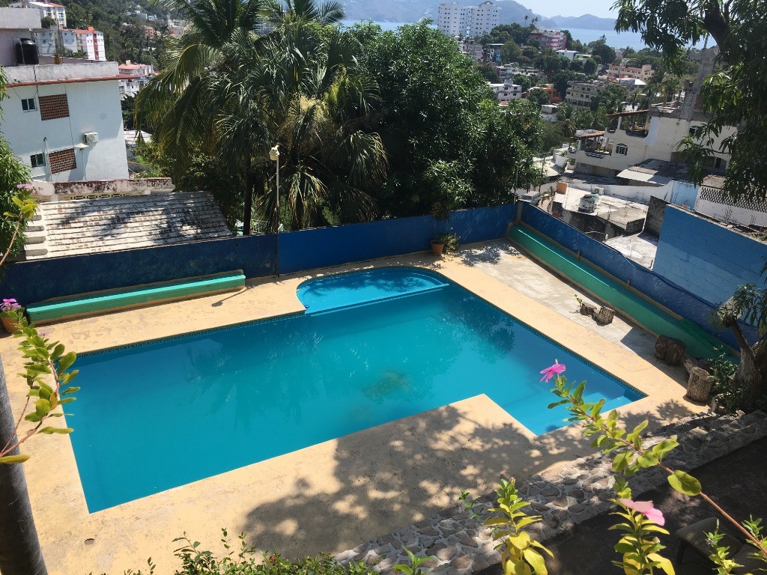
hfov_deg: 61.7
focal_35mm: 29
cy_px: 288
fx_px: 643
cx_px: 384
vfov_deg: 48.2
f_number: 2.2
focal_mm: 4.15
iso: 25
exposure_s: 1/2262
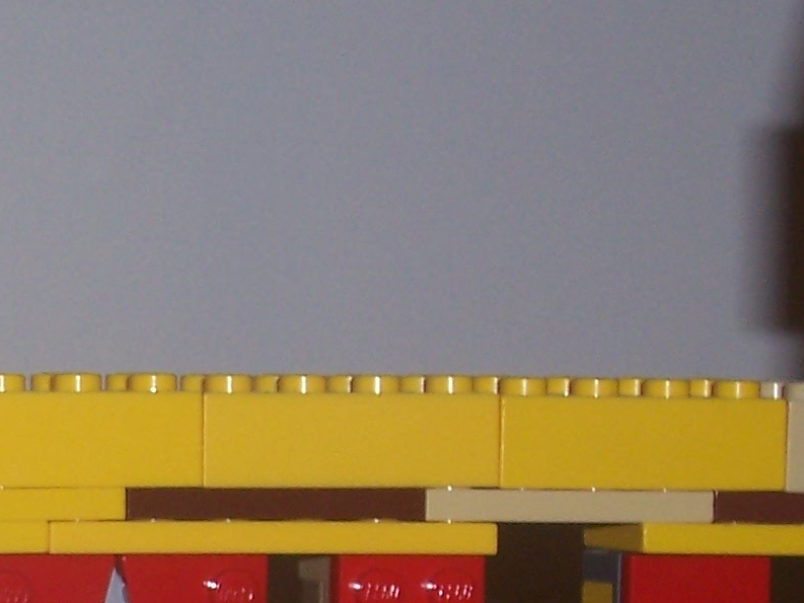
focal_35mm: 213
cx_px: -281
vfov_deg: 7.0
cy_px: 608
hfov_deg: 9.1
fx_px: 4948
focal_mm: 10.8
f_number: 4
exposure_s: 1/90
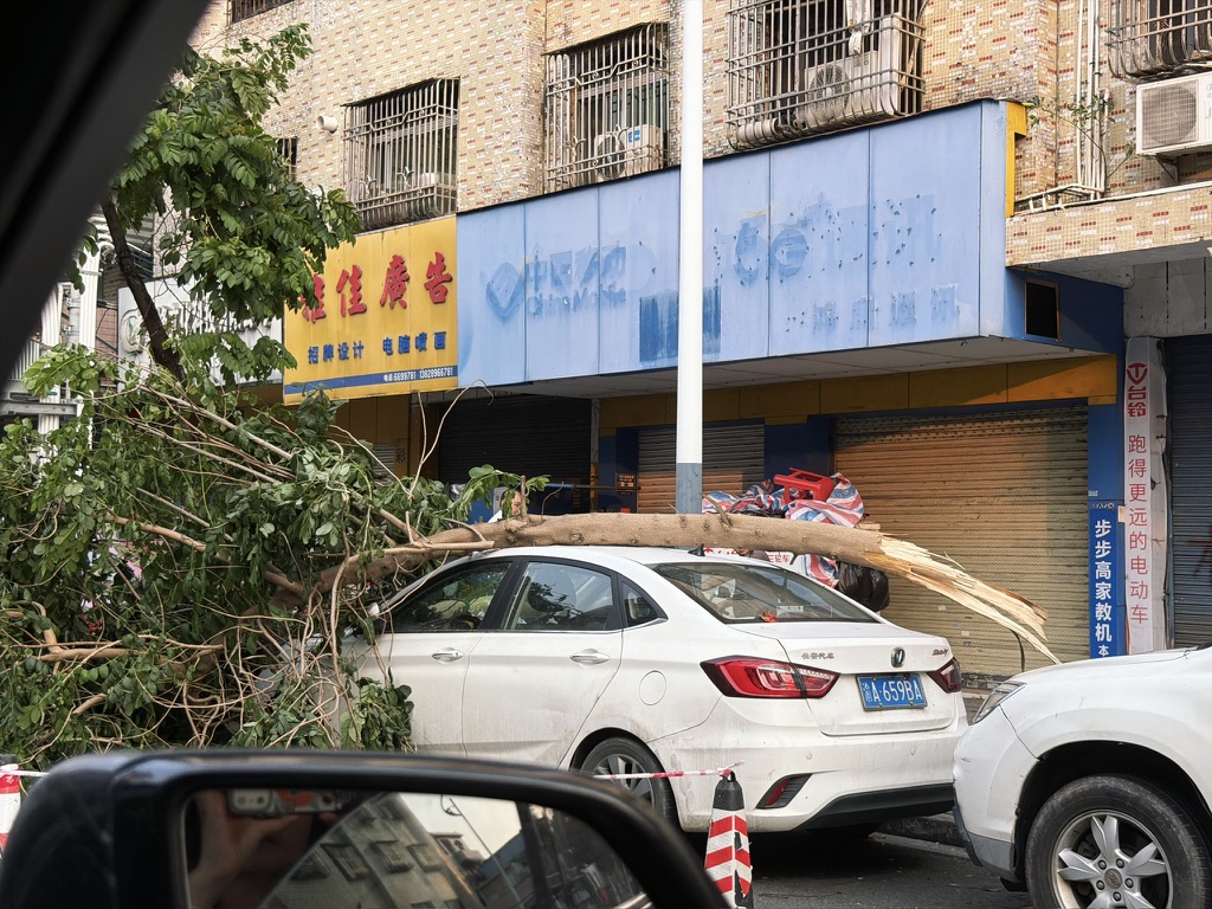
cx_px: 606
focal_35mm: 48
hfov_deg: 39.7
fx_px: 1681
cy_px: 454
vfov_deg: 30.3
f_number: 1.78
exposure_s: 1/370
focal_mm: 6.76
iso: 64
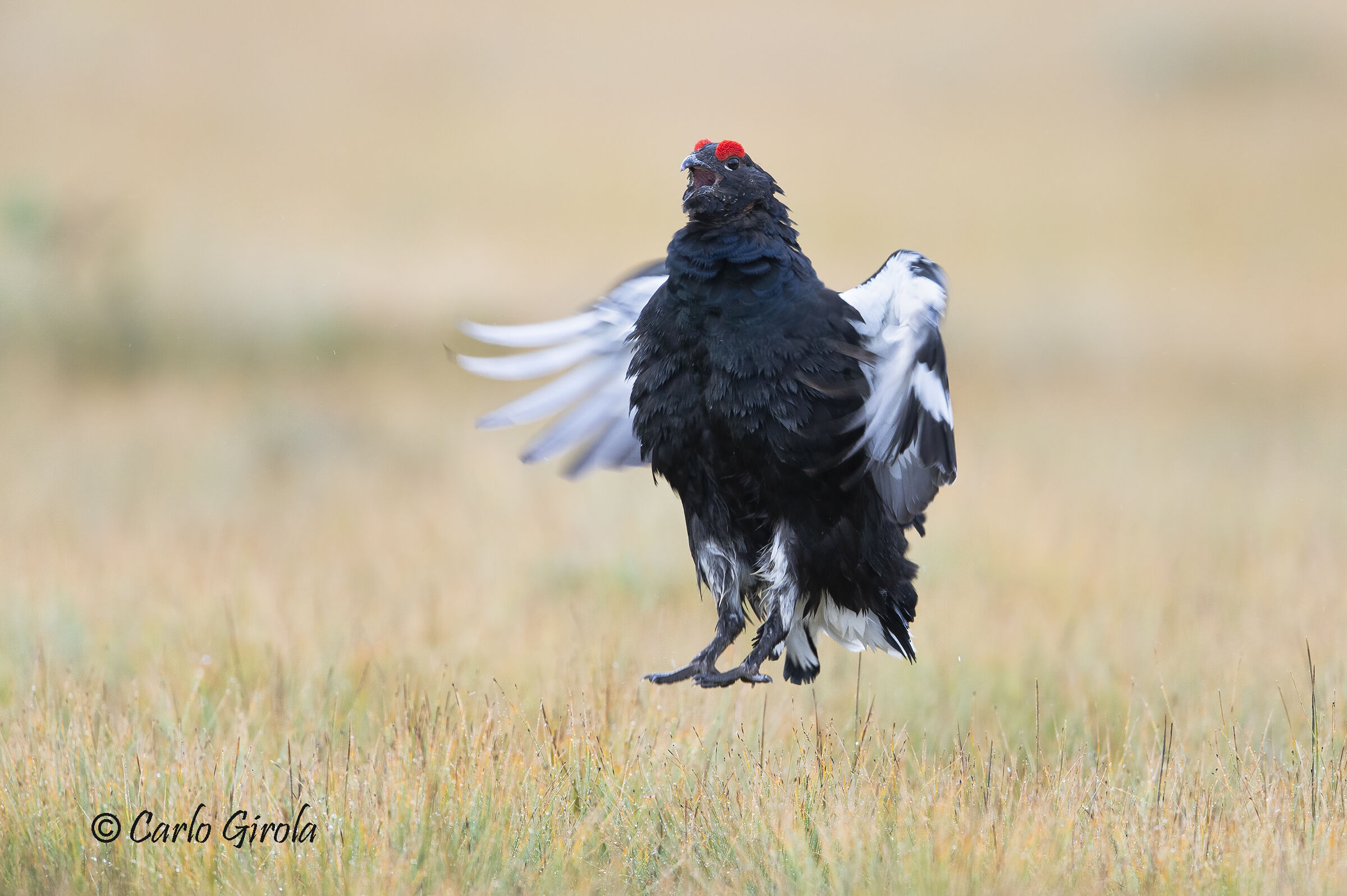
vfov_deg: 1.6
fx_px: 31783
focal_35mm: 850
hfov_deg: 2.4
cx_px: 674
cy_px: 448
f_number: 5.6
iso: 2000
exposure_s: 1/400
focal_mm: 850
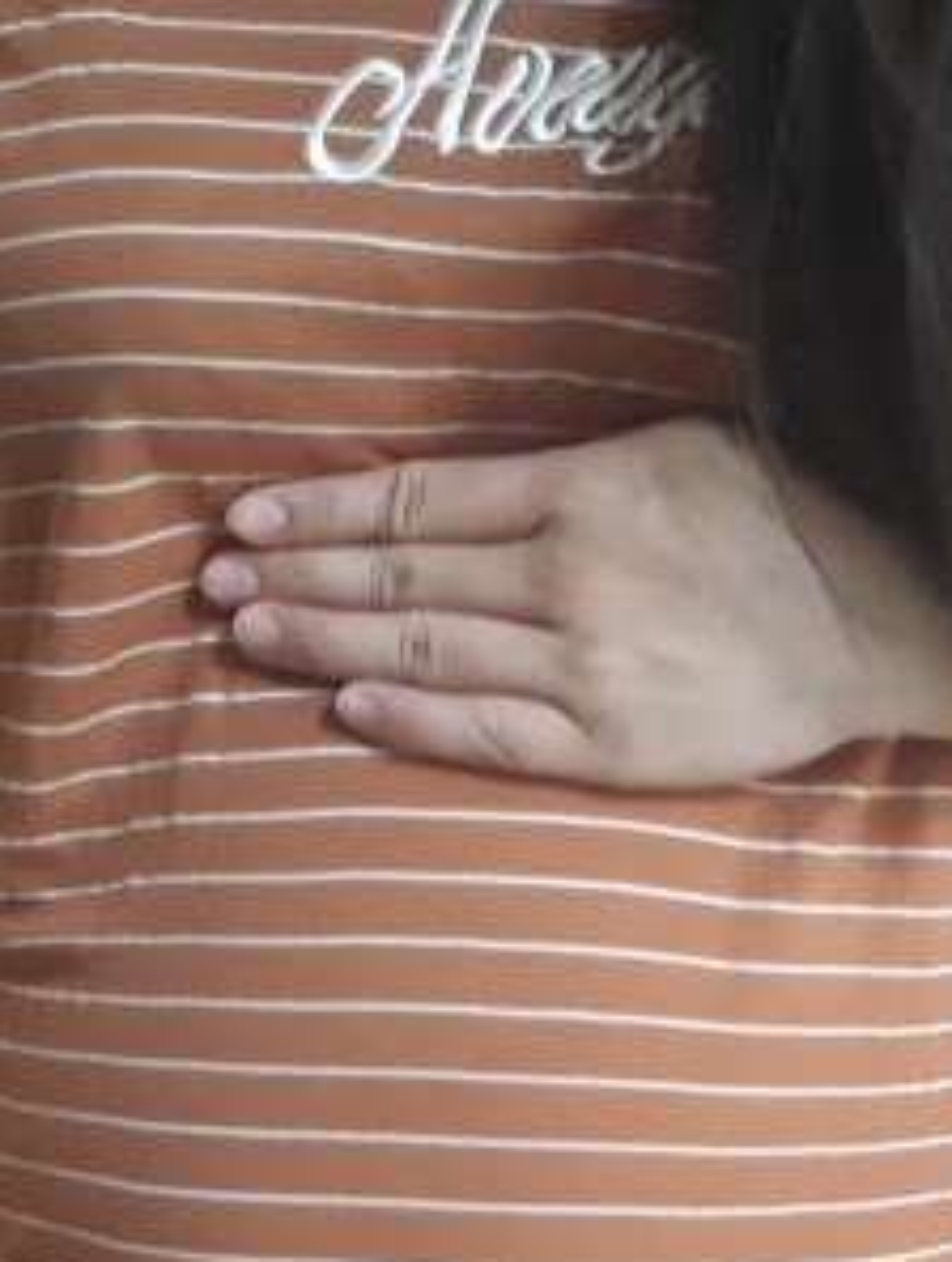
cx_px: 601
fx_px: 2119
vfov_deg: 31.9
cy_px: 1081
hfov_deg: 25.2
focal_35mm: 58
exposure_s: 1/24
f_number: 1.7
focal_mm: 3.71
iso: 400
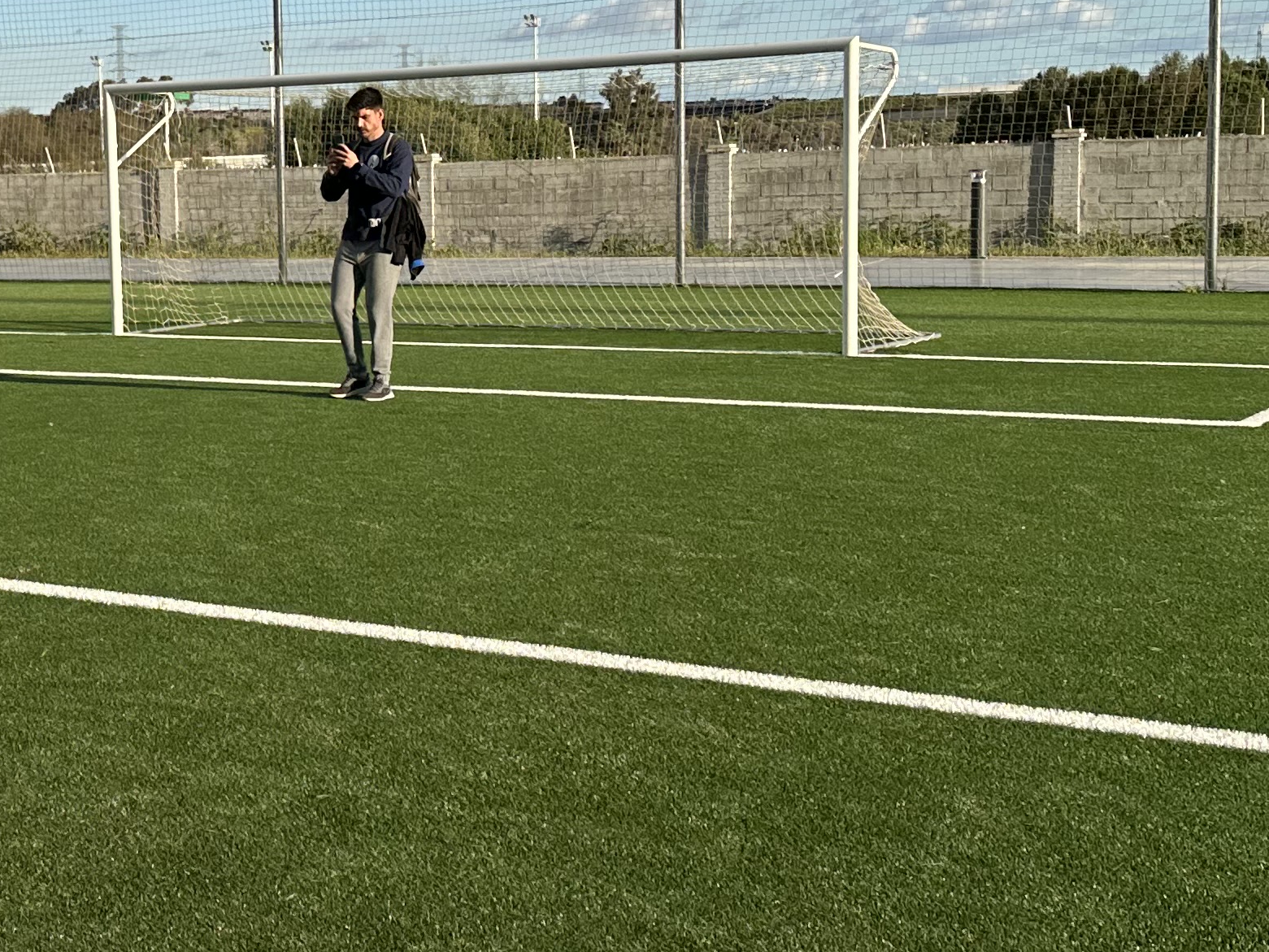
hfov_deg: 29.8
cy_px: 433
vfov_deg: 23.6
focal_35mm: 62
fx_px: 2273
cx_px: 111
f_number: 1.78
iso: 80
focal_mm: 6.86
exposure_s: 1/2299
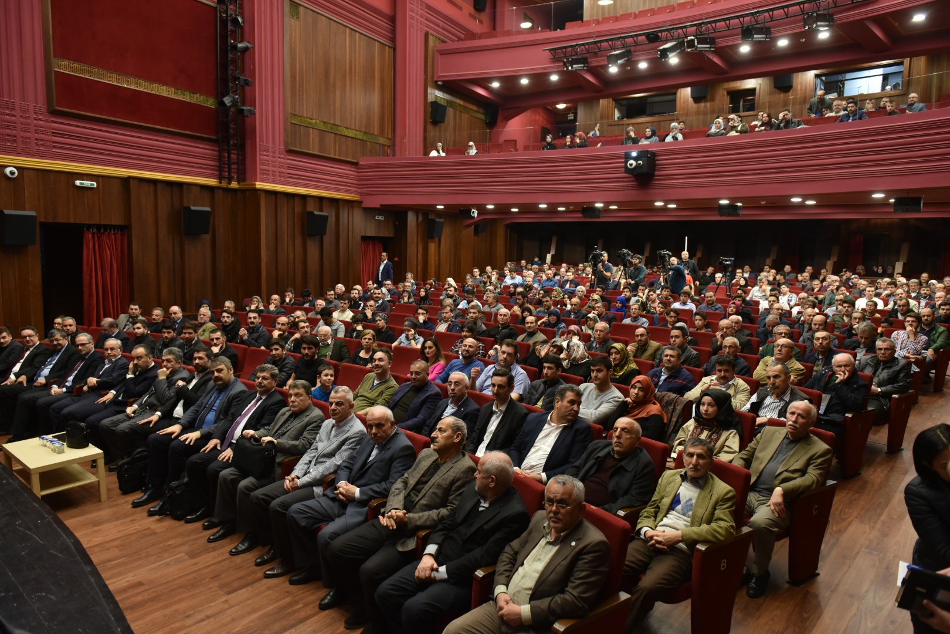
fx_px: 633
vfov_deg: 53.1
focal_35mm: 24
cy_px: 317
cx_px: 475
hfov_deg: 73.7
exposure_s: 1/100
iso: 2000
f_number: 3.5
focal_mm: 24
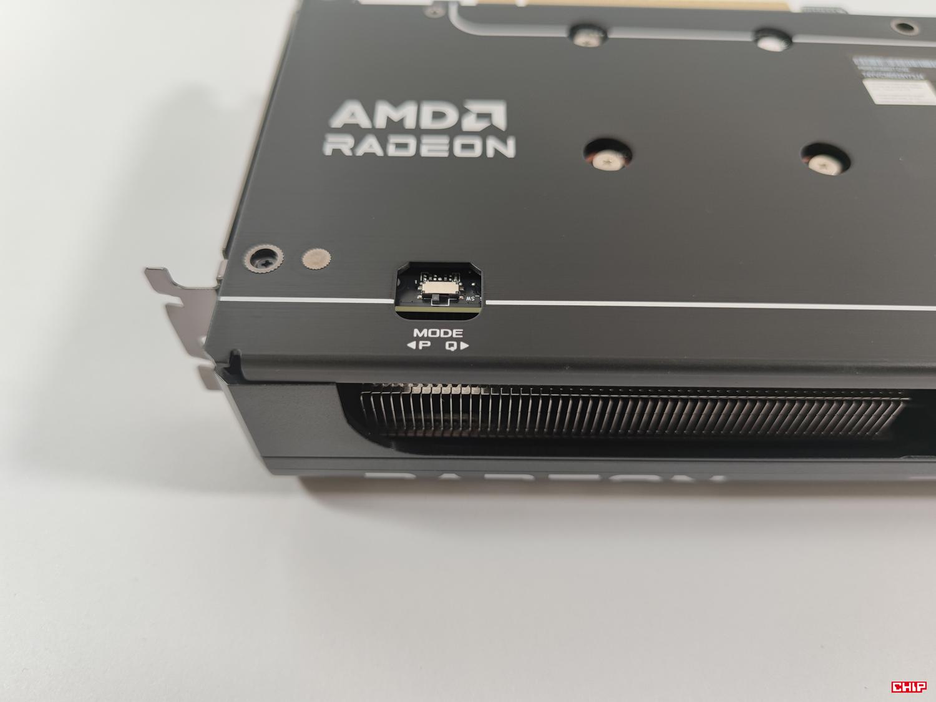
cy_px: 351
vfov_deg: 54.9
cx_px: 468
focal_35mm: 25
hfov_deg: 69.4
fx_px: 676
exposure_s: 1/100
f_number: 1.85
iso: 100
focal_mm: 6.78
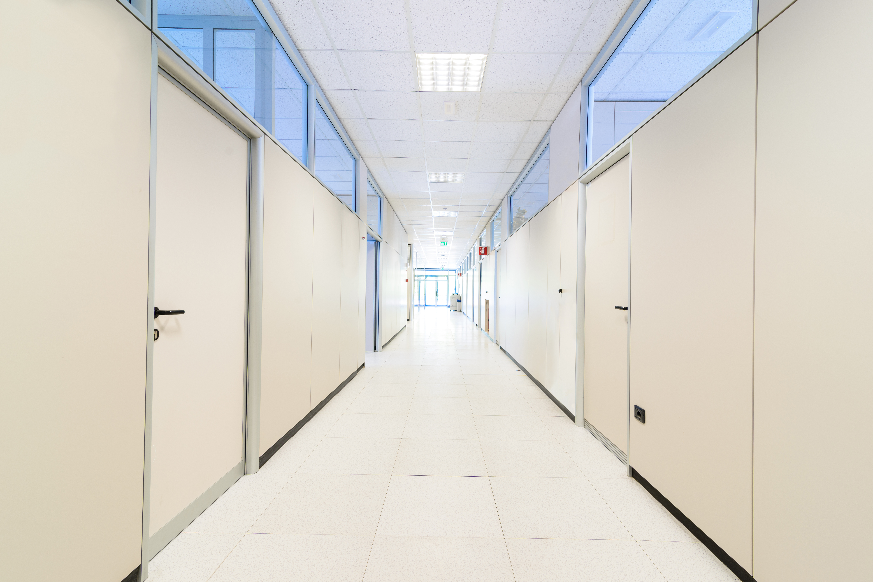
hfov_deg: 96.7
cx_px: 436
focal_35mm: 16
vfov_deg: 73.8
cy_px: 291
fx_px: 388
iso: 50
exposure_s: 1/1.67
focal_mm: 16
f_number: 8
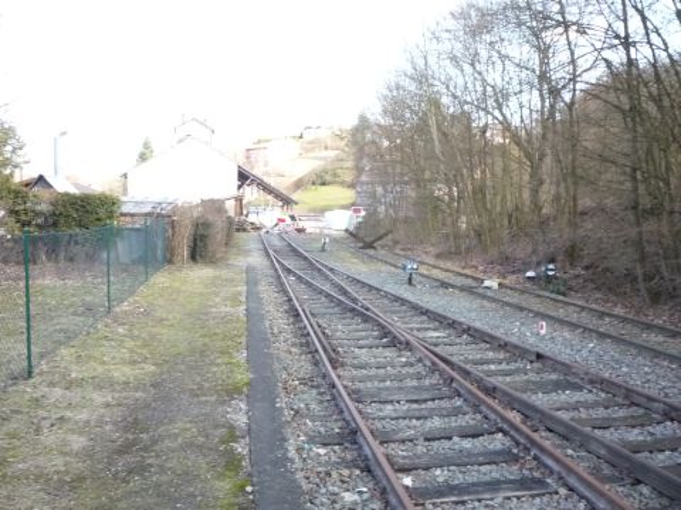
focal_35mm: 32
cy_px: 255
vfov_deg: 44.2
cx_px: 340
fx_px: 630
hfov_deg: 56.8
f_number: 3.3
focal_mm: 5.2
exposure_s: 1/250
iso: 400
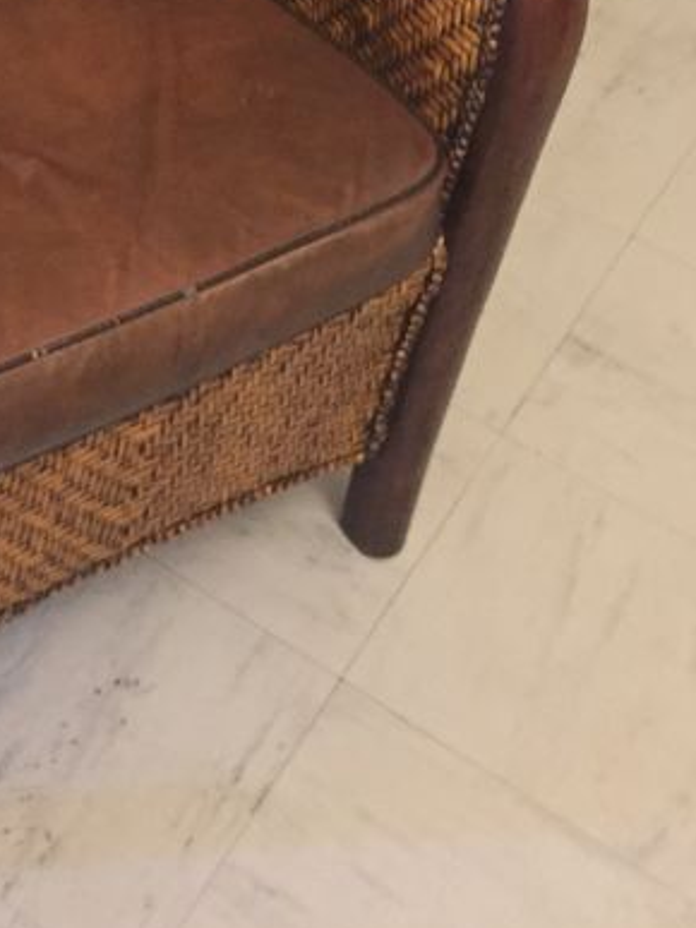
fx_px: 2012
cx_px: -74
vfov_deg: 24.4
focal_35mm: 75
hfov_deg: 18.8
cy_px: -65
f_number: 2.2
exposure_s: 1/17
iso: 500
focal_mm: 4.15
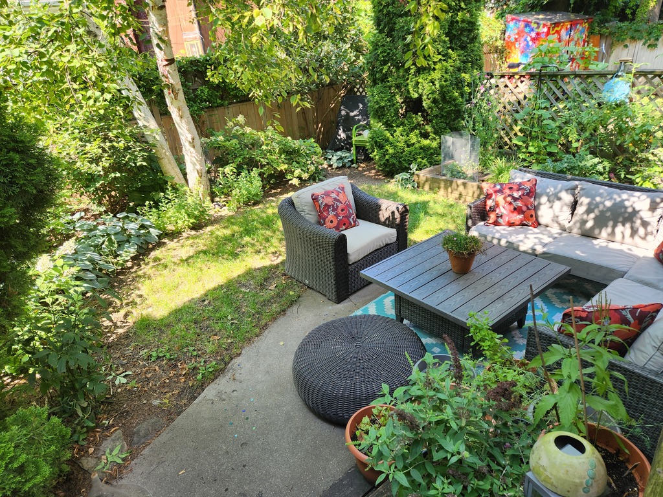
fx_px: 441
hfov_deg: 73.9
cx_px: 332
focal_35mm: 23
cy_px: 248
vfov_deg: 58.9
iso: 40
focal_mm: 5.4
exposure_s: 1/180
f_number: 1.8
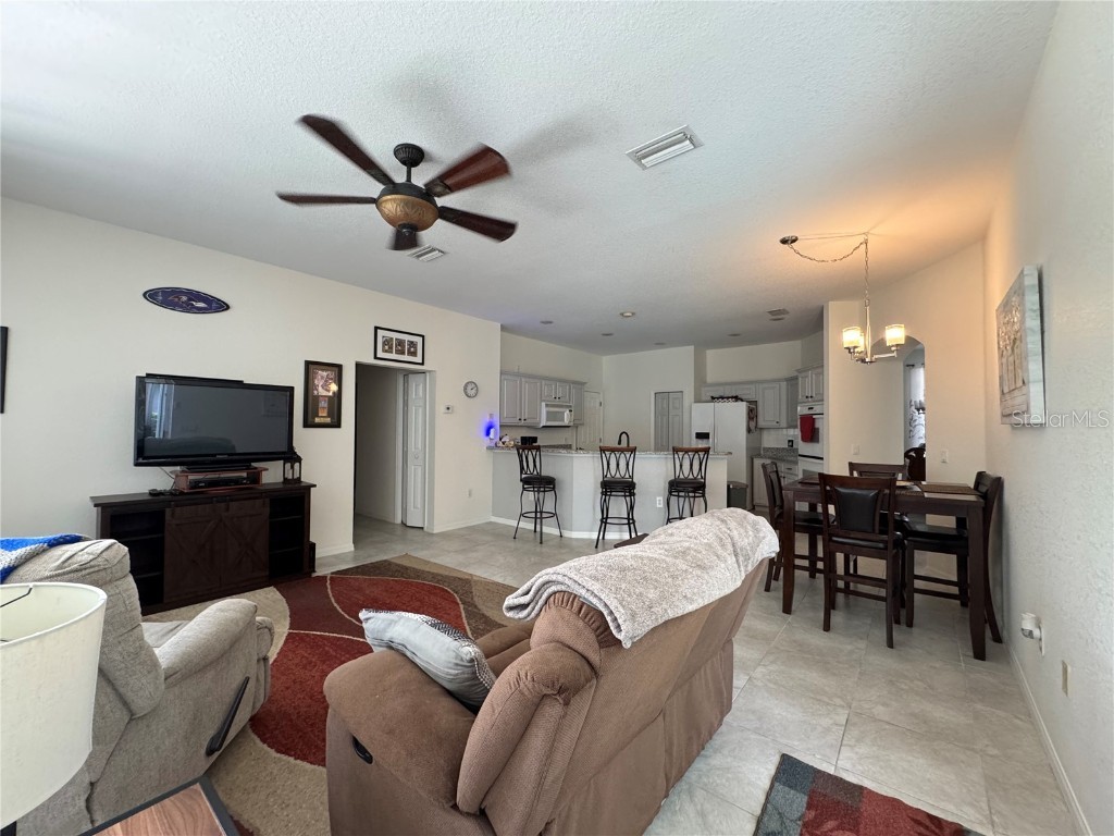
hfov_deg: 102.1
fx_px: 451
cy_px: 418
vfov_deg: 85.7
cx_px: 557
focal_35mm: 14
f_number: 2.2
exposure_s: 1/99
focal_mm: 2.22
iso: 320
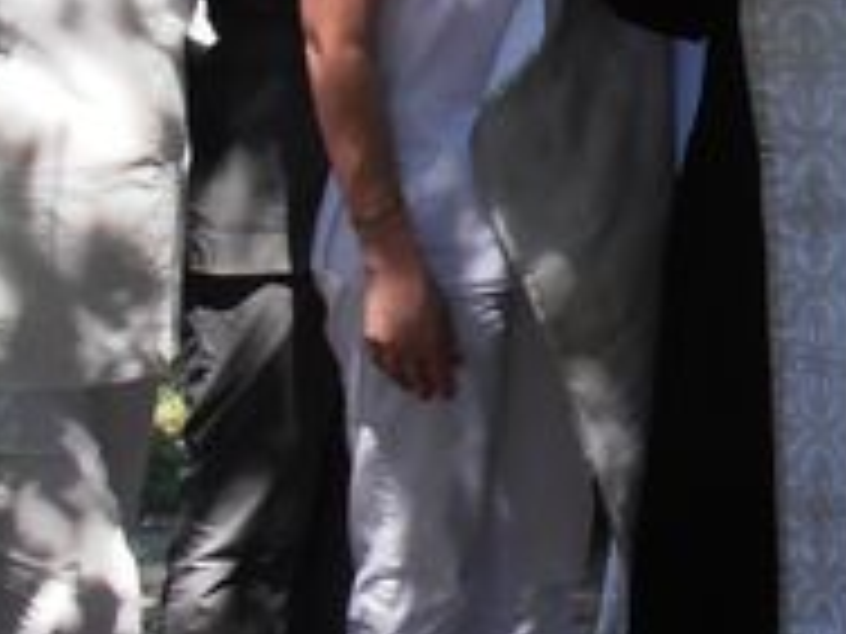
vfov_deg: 13.7
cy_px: -288
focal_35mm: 102
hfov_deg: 18.2
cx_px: 1048
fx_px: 2493
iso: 80
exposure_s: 1/50
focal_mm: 4.2
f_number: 7.9
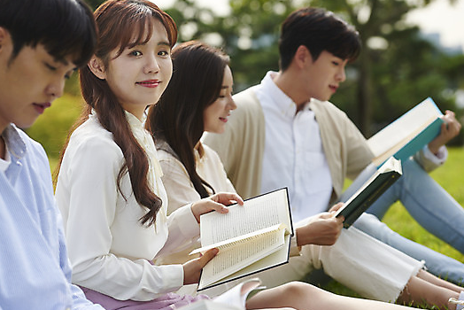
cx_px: 217
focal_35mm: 120
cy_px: 137
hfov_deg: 17.1
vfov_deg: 11.4
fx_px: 1547
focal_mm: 105
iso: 320
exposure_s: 1/1600
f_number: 3.5
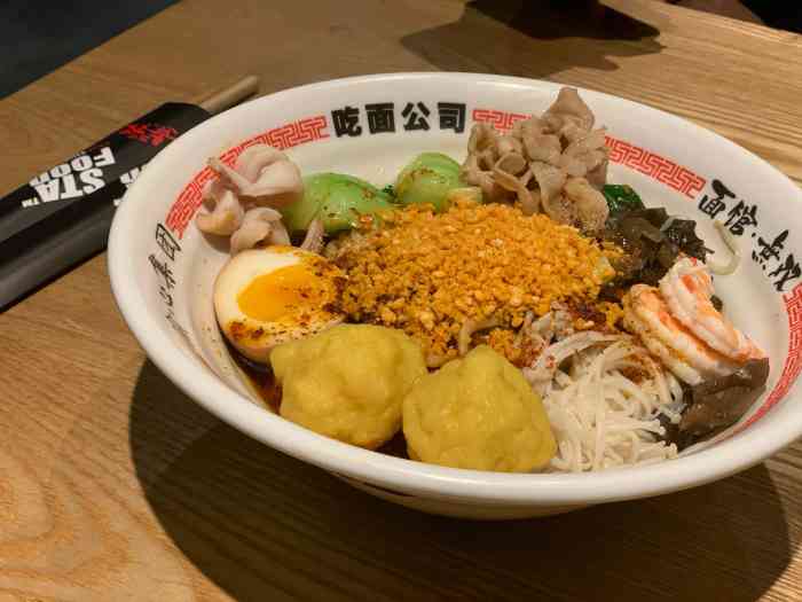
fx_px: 1205
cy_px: 301
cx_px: 401
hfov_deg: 36.8
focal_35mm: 52
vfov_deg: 28.0
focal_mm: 6
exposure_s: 1/50
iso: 125
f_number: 2.4
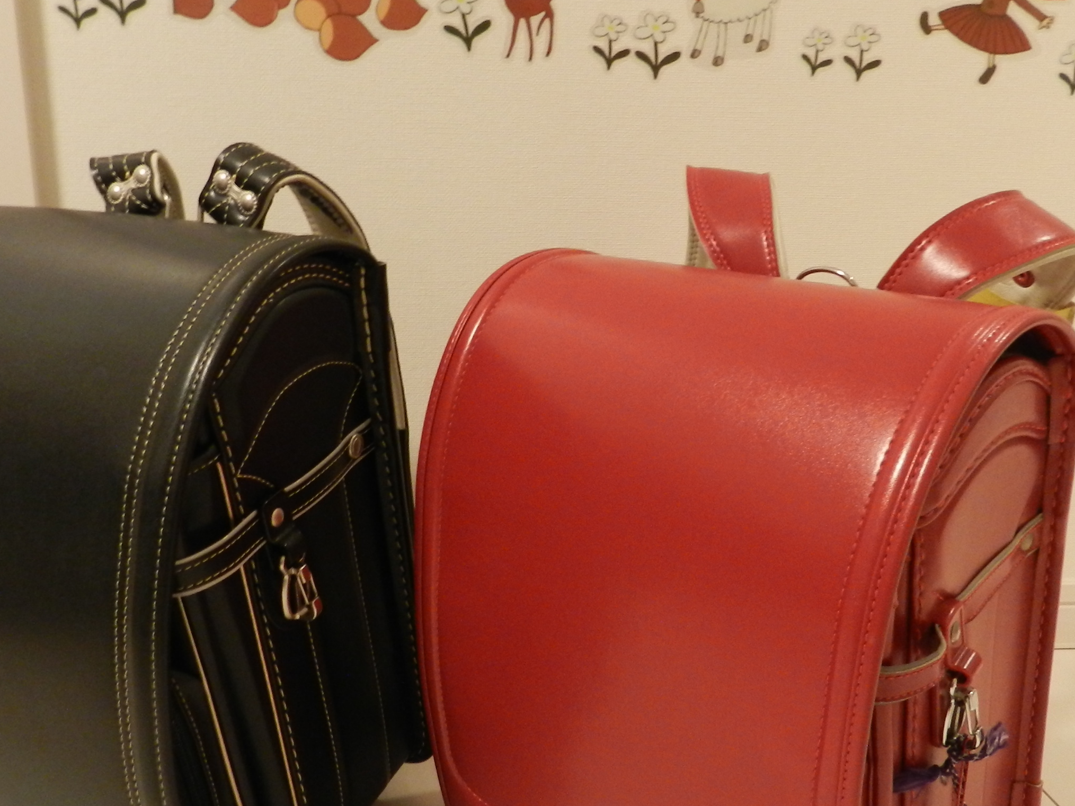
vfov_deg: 38.5
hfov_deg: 50.1
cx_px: 520
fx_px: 1149
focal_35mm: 37
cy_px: 488
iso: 400
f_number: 3.4
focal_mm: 4
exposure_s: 1/6
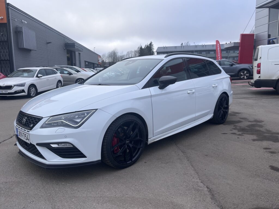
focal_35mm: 26
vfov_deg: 53.1
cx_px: 140
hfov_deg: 67.3
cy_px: 104
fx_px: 210
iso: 50
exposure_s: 1/1129
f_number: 1.6
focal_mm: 5.1
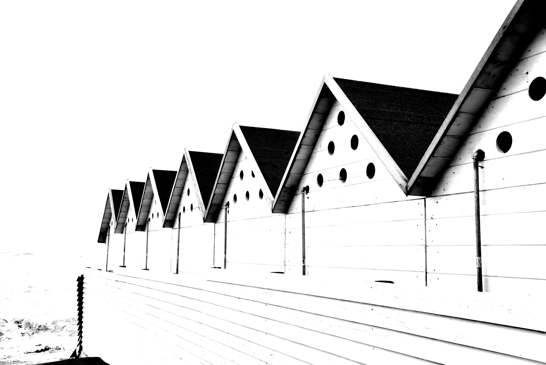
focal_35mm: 44
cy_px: 182
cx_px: 273
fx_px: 668
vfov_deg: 30.5
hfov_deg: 44.5
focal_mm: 44
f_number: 16
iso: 400
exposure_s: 1/250
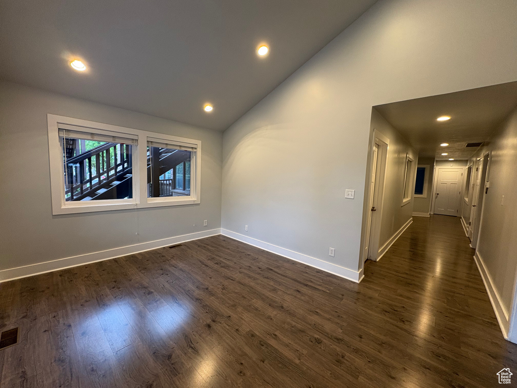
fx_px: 209
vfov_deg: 85.7
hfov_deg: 102.1
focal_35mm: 14
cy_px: 194
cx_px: 258
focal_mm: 2.22
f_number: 2.2
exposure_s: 1/60
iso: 160
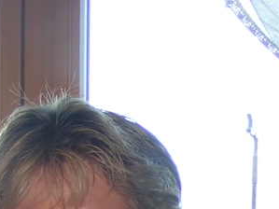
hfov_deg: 15.1
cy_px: 321
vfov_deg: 10.9
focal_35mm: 130
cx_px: 183
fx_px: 1047
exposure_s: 1/60
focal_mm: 5.8
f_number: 2.8
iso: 50
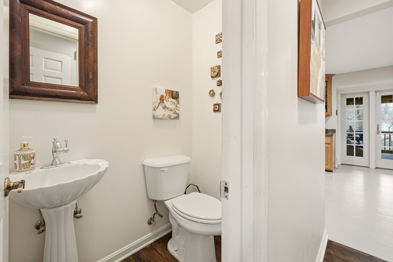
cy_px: 131
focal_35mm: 15
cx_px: 196
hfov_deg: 100.4
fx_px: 164
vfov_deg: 77.3
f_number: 9
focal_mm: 10
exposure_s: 1/100
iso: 400
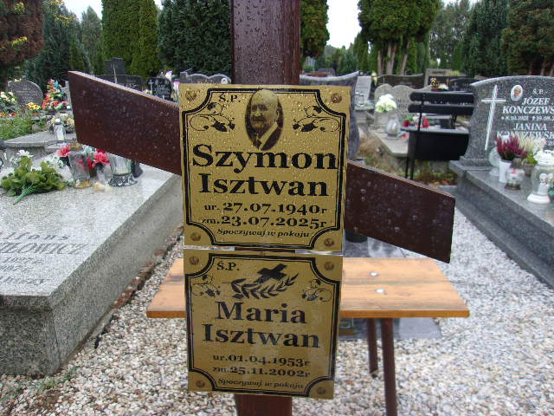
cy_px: 208
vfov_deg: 51.4
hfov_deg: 65.3
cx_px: 277
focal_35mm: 27
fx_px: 432
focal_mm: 4.9
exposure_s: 1/120
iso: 80
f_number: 3
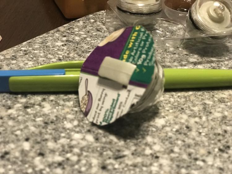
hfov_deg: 33.8
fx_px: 382
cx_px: 116
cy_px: 87
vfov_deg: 25.7
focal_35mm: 57
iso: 500
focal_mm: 6.6
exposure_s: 1/60
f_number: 2.8
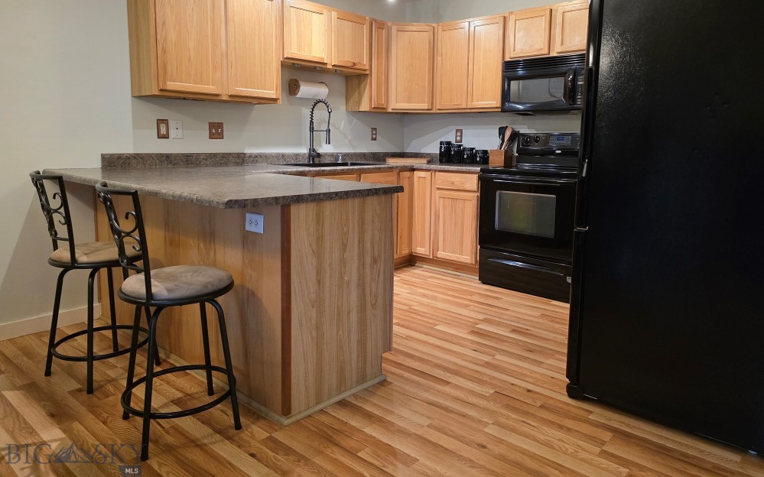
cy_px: 193
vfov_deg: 49.0
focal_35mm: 25
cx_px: 389
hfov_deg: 72.5
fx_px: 520
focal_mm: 6.3
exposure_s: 1/120
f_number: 1.7
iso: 800
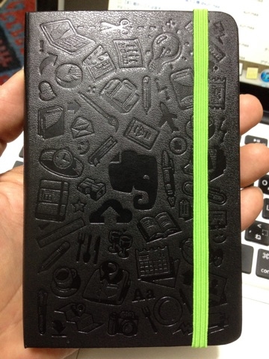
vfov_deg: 52.6
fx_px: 363
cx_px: 134
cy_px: 180
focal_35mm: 35
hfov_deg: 40.7
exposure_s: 1/20
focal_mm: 4.28
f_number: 2.4
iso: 250
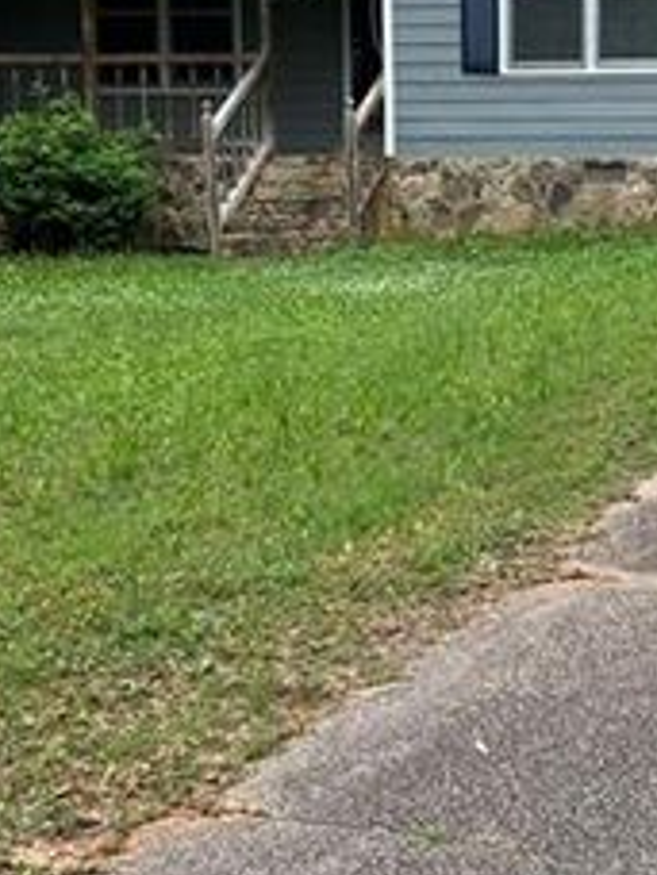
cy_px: 489
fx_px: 1923
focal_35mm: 76
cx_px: 607
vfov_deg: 25.6
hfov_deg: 19.0
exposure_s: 1/460
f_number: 1.8
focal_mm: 4.25
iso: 32
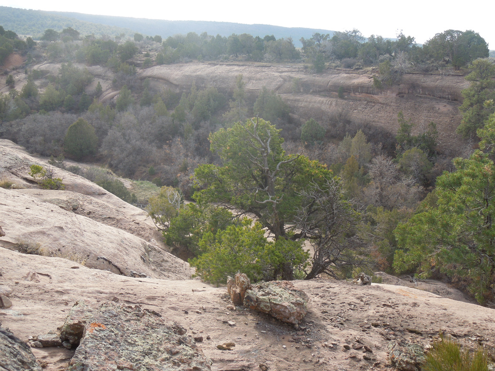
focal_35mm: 39
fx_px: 558
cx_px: 248
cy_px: 186
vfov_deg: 36.8
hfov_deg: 47.9
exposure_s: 1/250
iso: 100
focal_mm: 7
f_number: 3.8
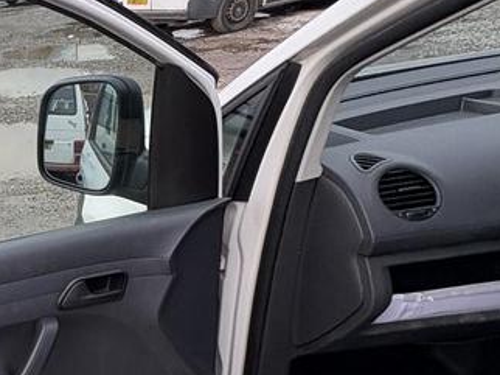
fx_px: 563
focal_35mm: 39
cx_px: -138
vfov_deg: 36.6
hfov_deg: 34.8
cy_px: 230
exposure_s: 1/108
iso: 40
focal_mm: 2.22
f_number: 2.2
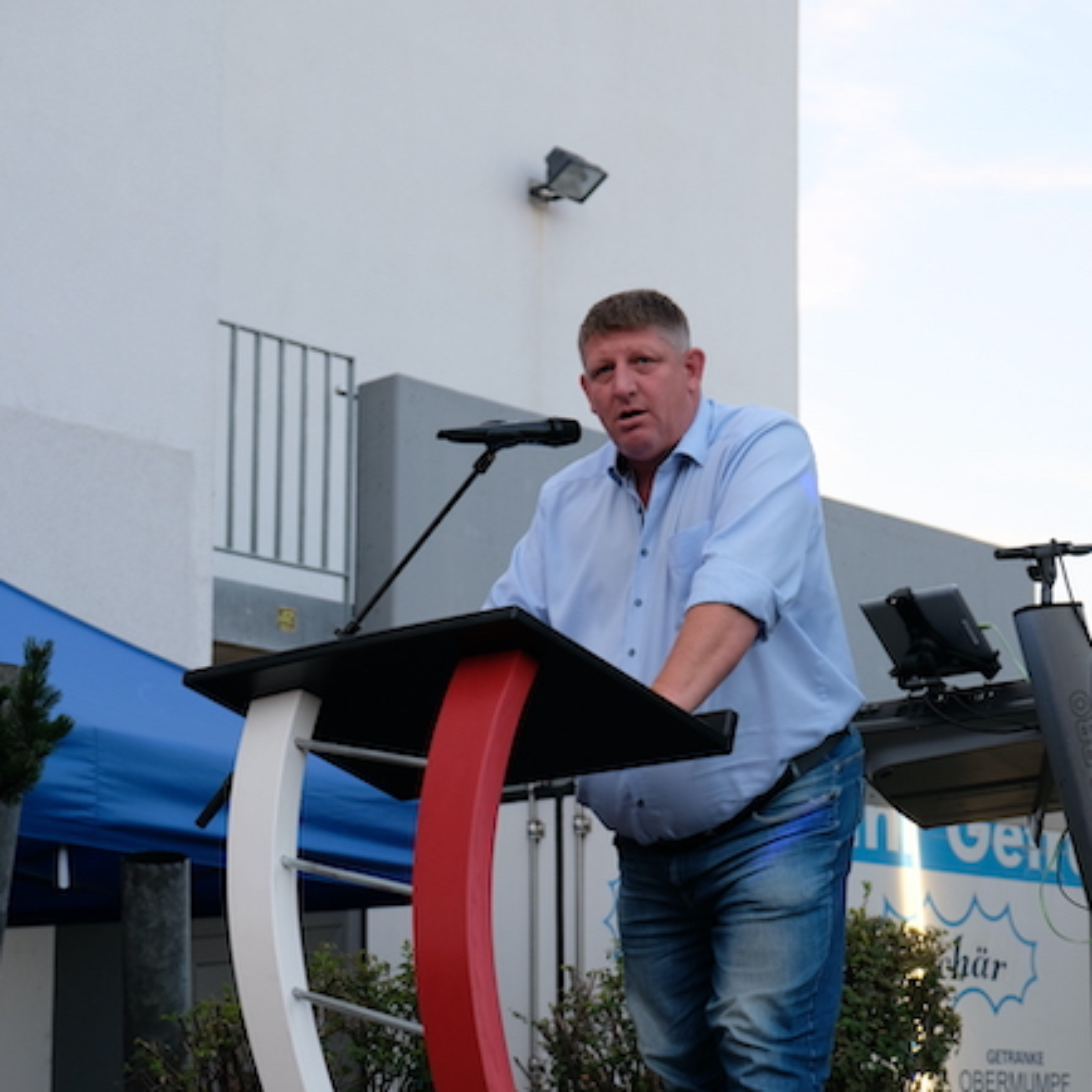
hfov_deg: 21.9
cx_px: 569
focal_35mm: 79
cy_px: 845
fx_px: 2820
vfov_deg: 21.7
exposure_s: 1/150
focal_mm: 37.4
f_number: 3.6
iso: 400
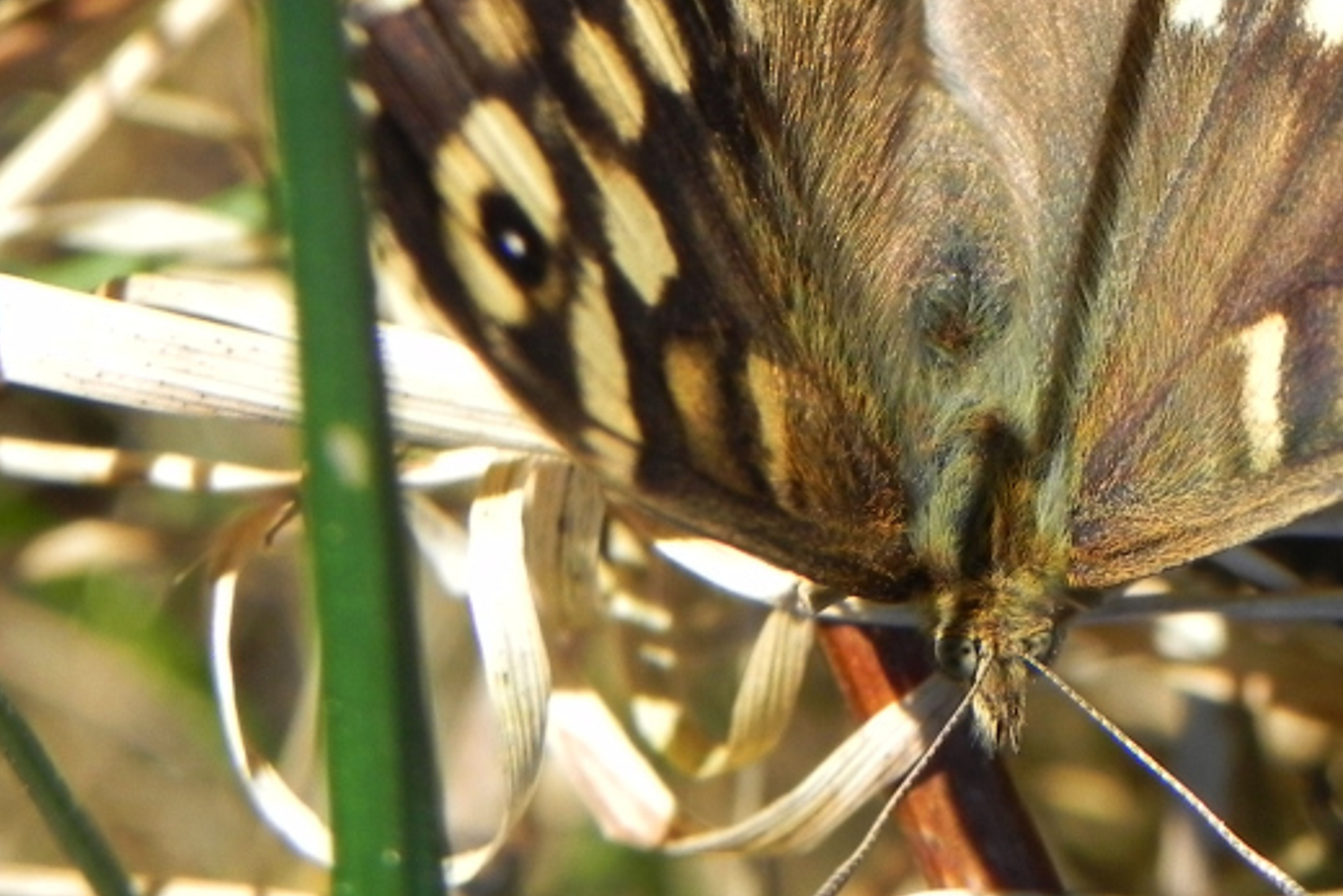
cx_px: 1198
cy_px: 188
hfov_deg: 9.5
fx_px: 8022
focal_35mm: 215
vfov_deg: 6.4
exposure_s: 1/570
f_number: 4.5
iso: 160
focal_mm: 18.8
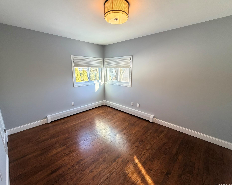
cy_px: 93
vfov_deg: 84.0
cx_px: 113
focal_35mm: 15
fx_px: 103
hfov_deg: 96.8
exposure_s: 1/120
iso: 250
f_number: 2.2
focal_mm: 2.22
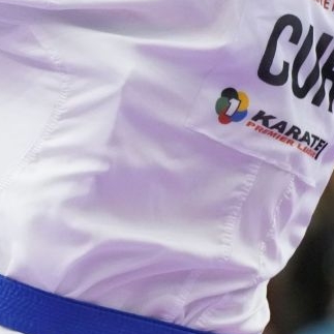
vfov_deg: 2.1
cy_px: 190
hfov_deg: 2.0
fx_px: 9301
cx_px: -582
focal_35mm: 852
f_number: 2.8
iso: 5000
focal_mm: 180
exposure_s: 1/1000
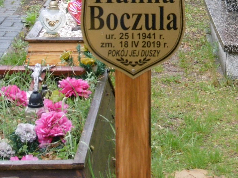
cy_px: -41
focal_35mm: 147
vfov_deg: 9.9
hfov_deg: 13.4
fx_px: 1011
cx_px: 156
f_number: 4
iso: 100
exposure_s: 1/60
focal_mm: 9.2
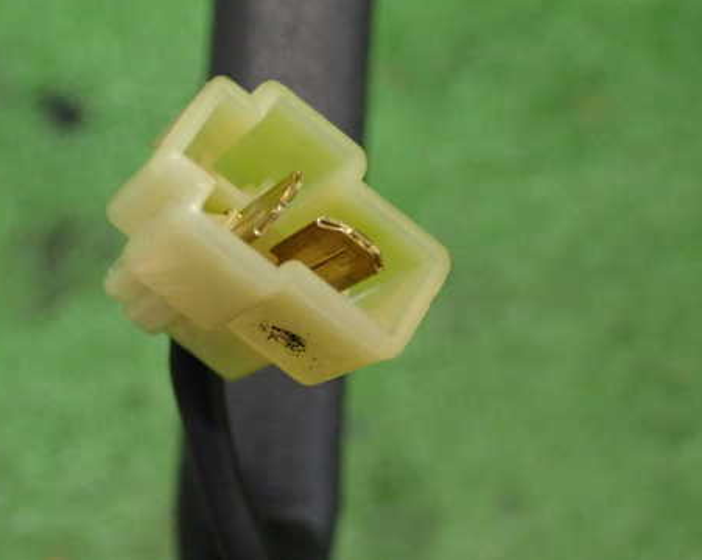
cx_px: 274
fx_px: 1349
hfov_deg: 29.1
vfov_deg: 23.5
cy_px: 285
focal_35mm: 65
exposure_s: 1/20
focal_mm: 9.01
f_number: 3.2
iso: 800
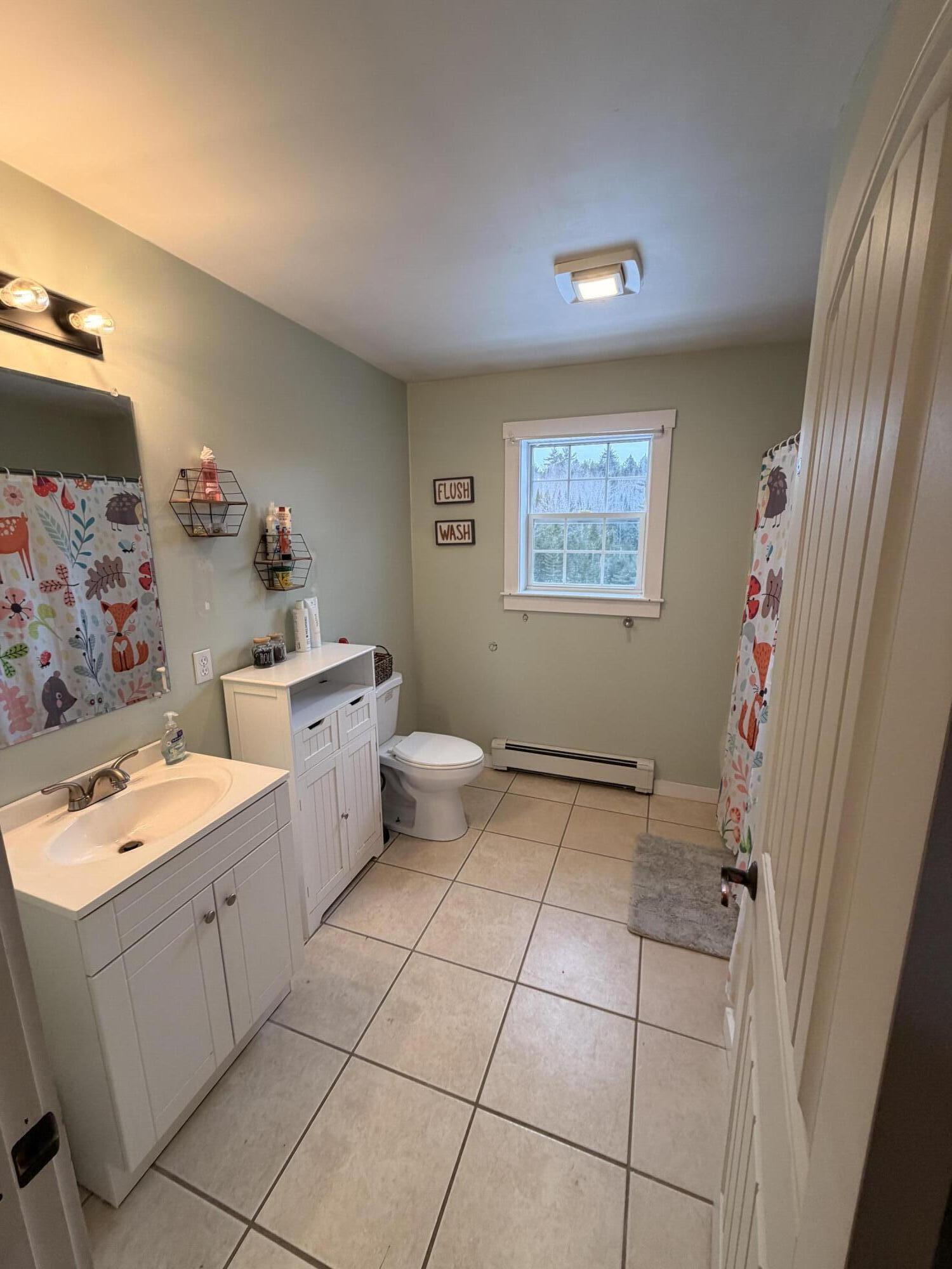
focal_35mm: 14
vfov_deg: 102.1
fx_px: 513
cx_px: 476
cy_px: 634
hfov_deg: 85.7
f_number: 2.2
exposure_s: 1/120
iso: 125
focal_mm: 2.22
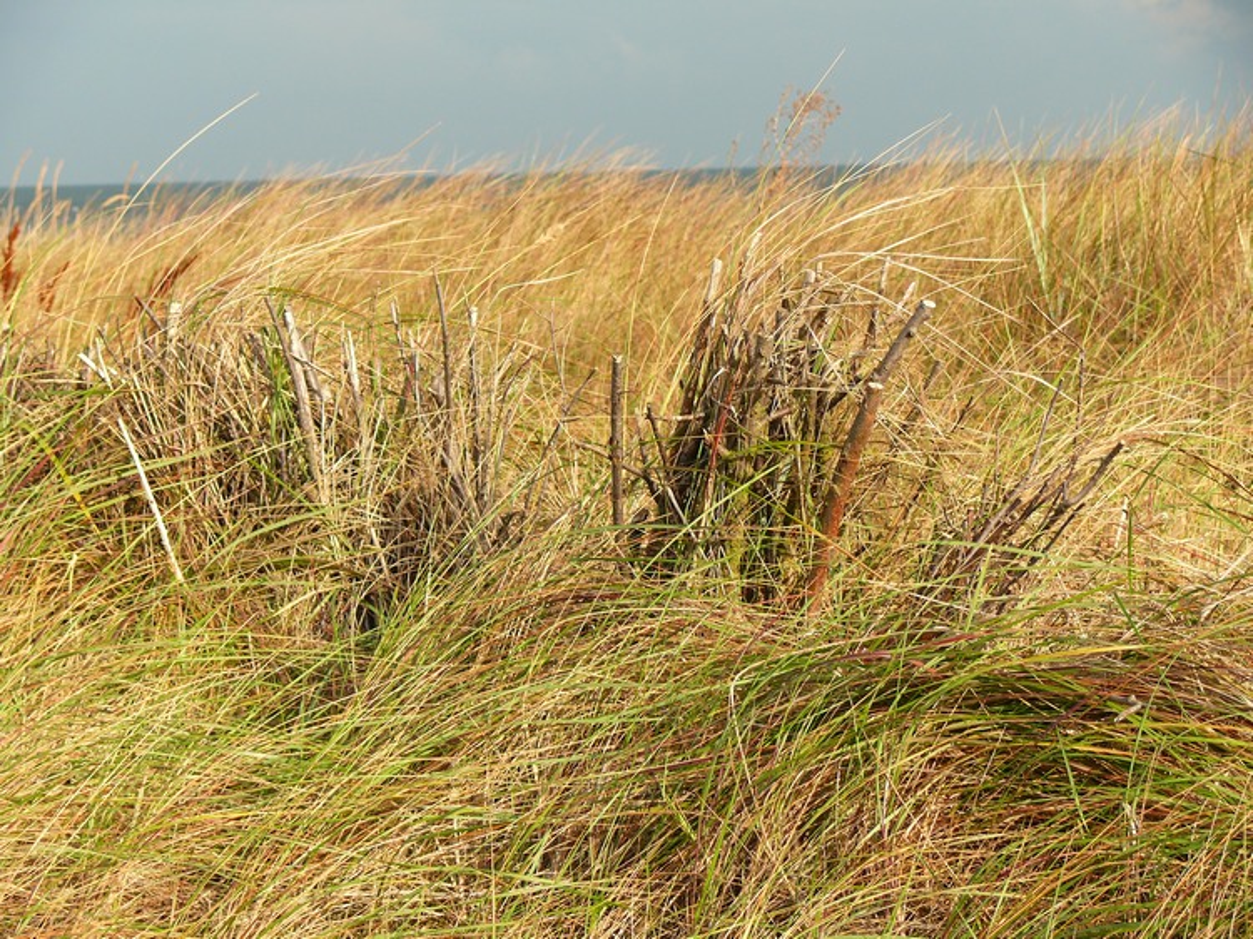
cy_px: 470
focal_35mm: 130
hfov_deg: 15.2
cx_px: 626
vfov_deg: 11.4
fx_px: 4704
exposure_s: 1/200
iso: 100
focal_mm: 27.4
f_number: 4
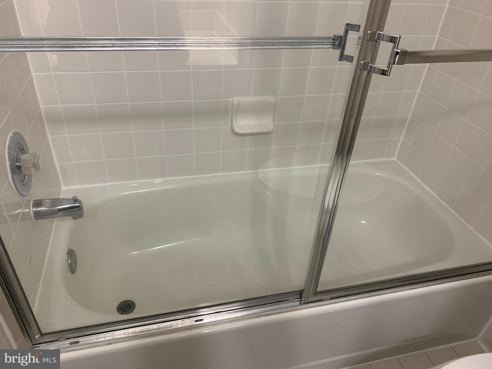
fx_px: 370
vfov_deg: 53.1
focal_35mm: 26
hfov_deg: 67.3
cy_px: 184
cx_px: 246
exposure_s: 1/60
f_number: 1.8
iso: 125
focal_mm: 4.25
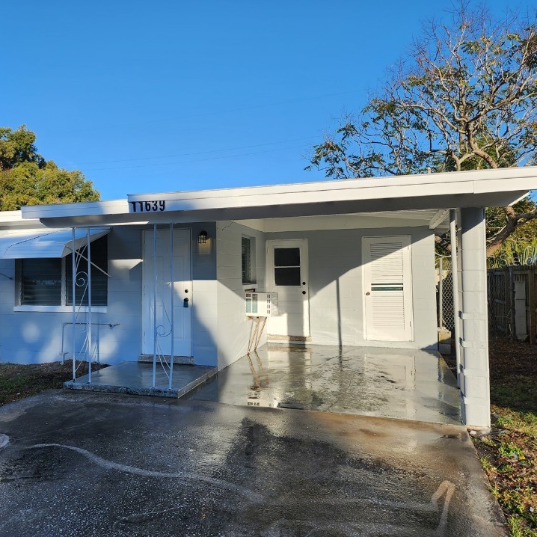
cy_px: 260
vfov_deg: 55.6
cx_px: 187
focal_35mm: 29
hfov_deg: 54.7
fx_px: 509
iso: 12
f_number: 1.8
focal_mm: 6.4
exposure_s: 1/1024
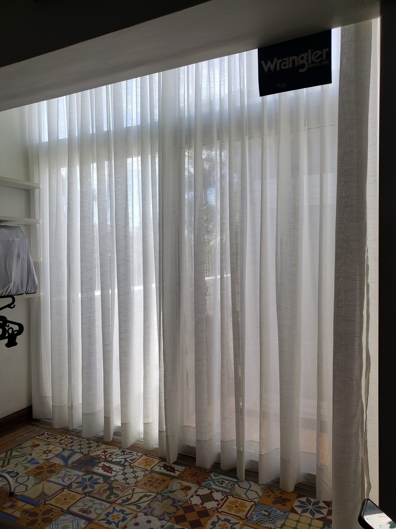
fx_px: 397
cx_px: 198
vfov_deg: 67.3
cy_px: 264
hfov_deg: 53.1
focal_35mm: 26
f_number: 2.4
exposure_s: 1/258
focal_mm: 4.3
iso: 50
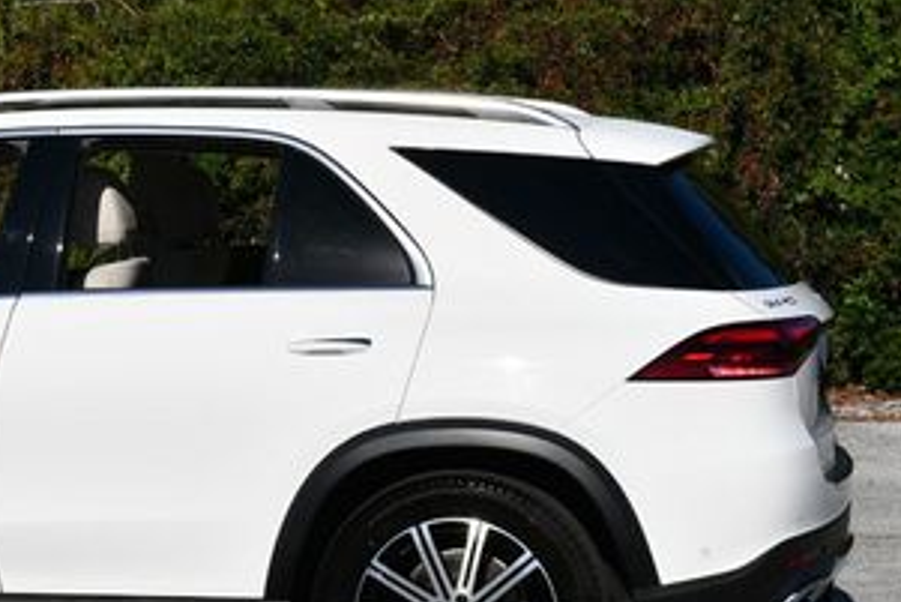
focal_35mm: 136
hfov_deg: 14.9
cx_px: 51
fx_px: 3405
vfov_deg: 10.1
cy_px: 252
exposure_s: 1/400
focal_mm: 32
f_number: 10
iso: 100
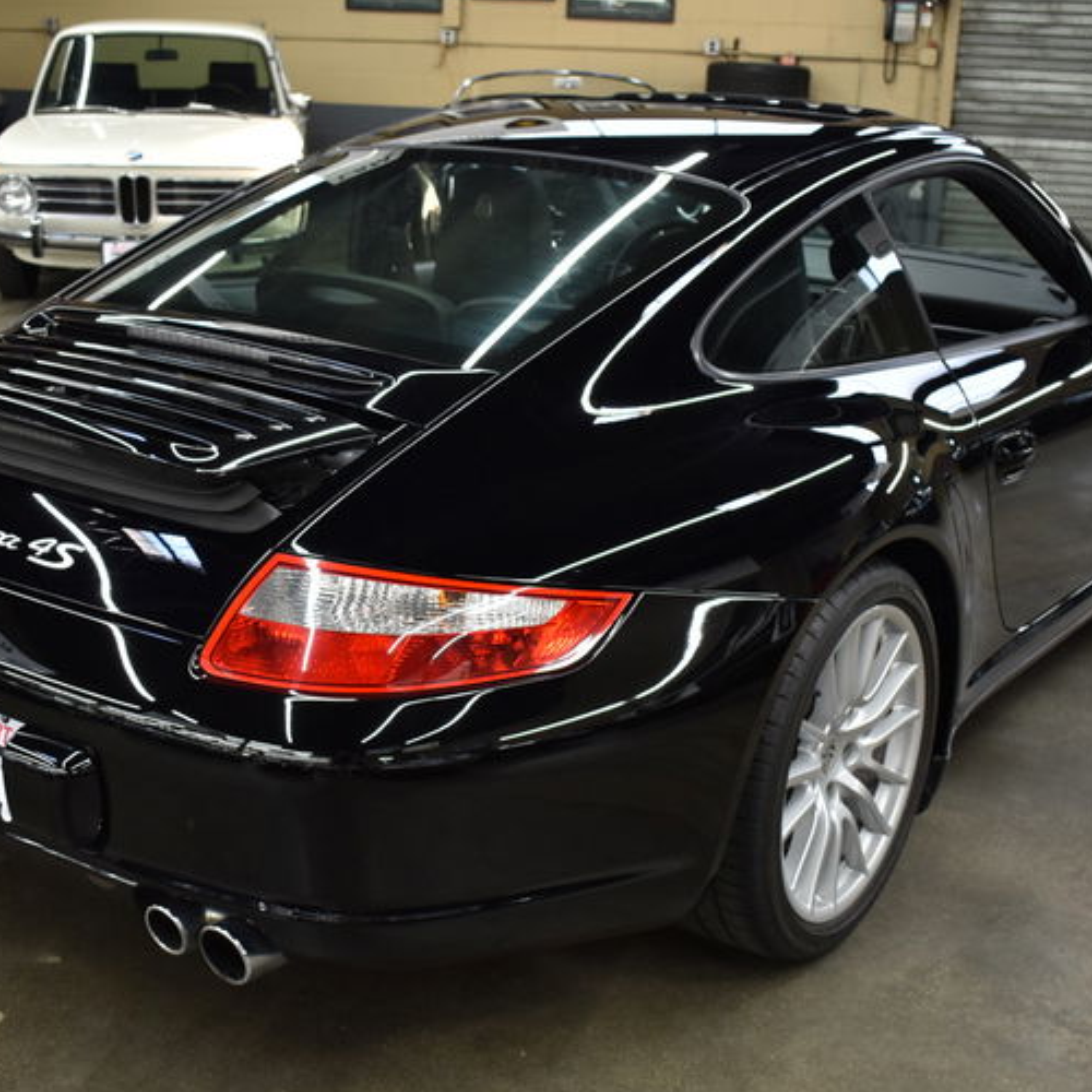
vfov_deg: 36.1
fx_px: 1677
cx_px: 509
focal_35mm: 47
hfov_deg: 36.0
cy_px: 555
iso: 400
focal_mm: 24
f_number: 3.8
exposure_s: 1/40
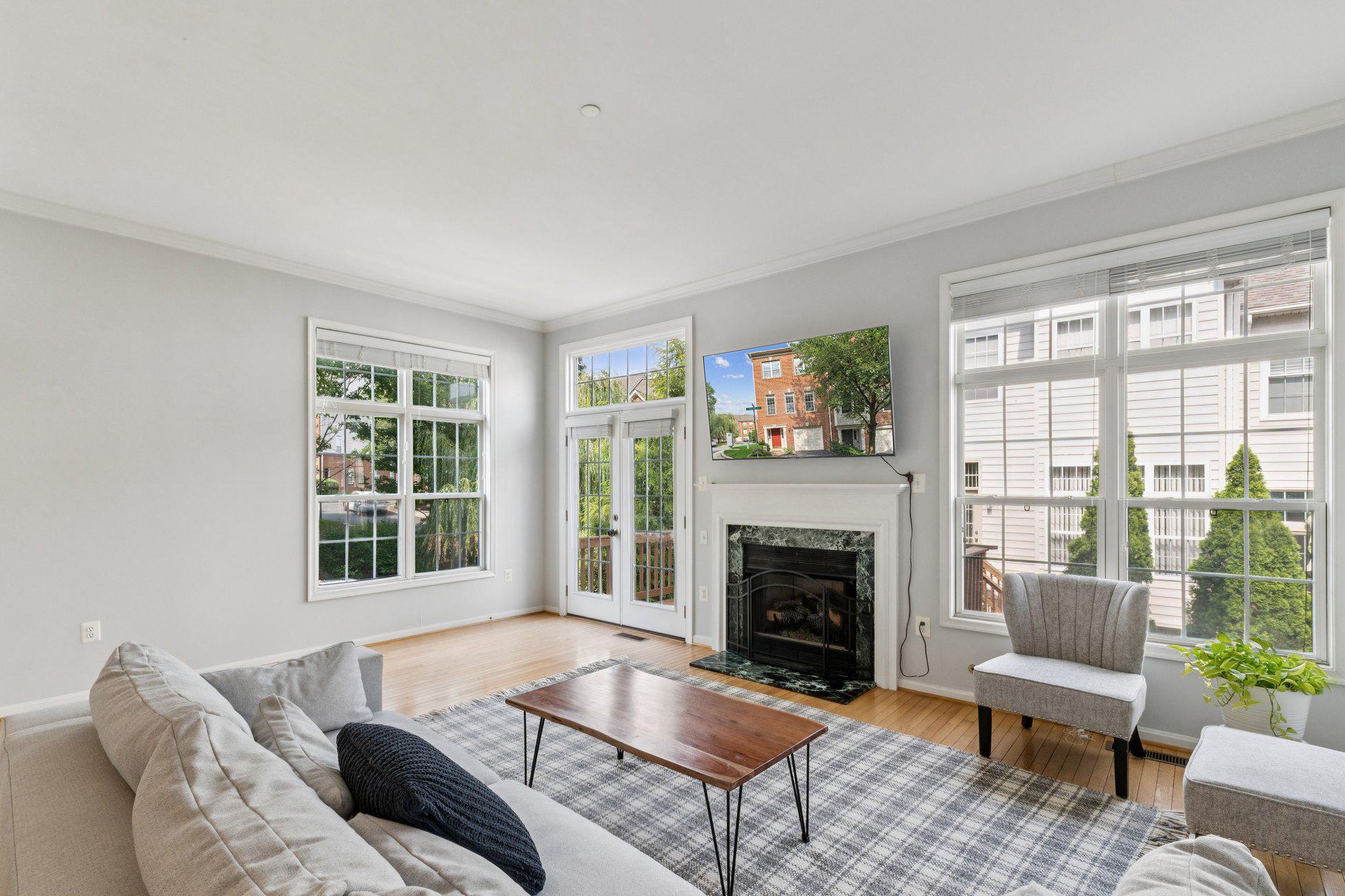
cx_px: 647
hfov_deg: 96.7
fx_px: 598
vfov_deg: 73.7
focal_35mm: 16
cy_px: 472
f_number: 9
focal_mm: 10
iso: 250
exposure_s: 1/40
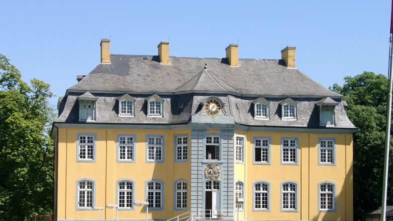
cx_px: 195
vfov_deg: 12.2
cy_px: 142
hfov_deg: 21.6
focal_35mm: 99
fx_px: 1032
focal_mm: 18.7
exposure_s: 1/408
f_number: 4
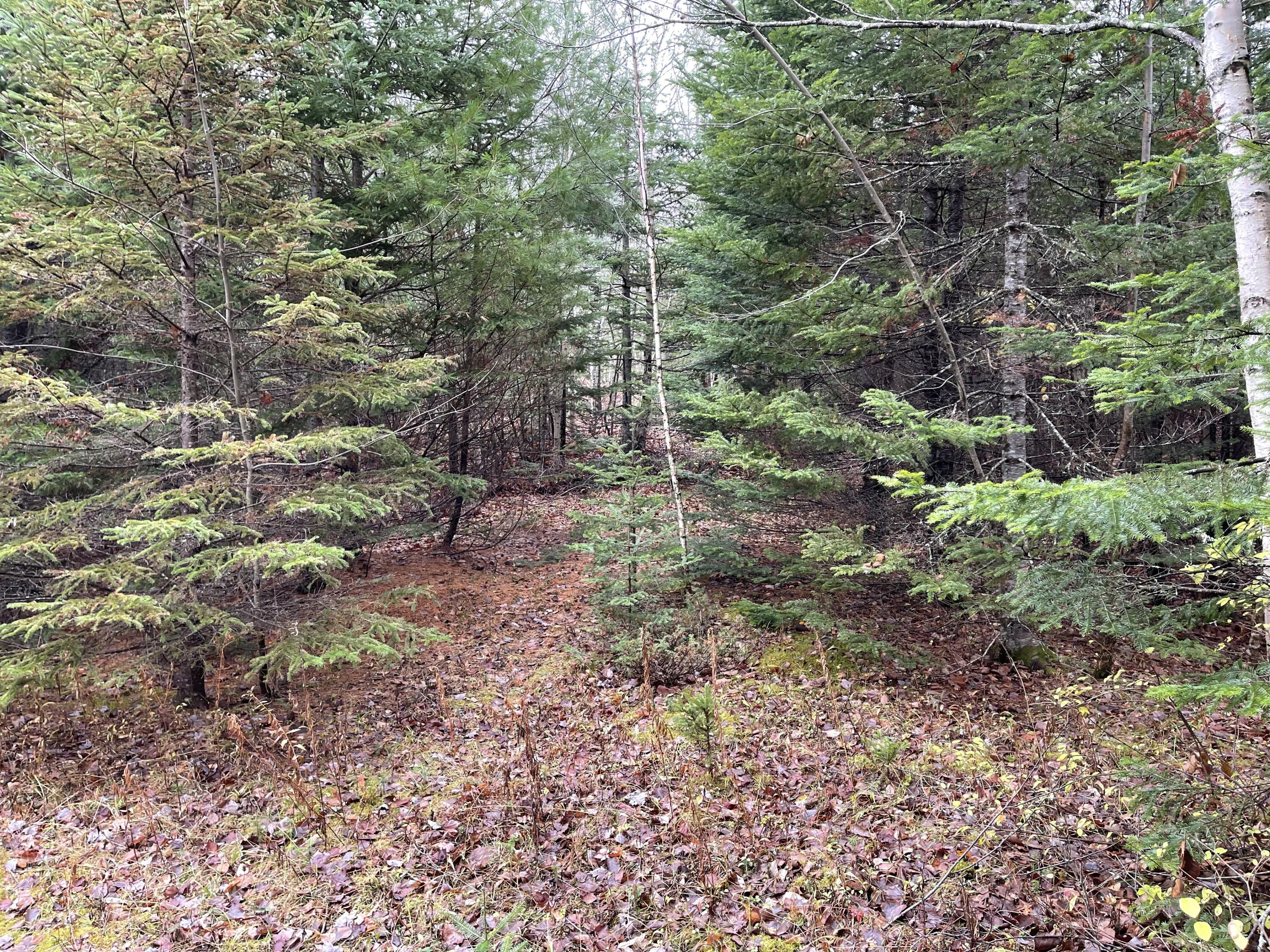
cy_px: 476
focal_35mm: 25
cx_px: 635
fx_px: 917
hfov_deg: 69.4
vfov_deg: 54.9
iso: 100
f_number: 1.6
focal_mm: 5.1
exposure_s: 1/121
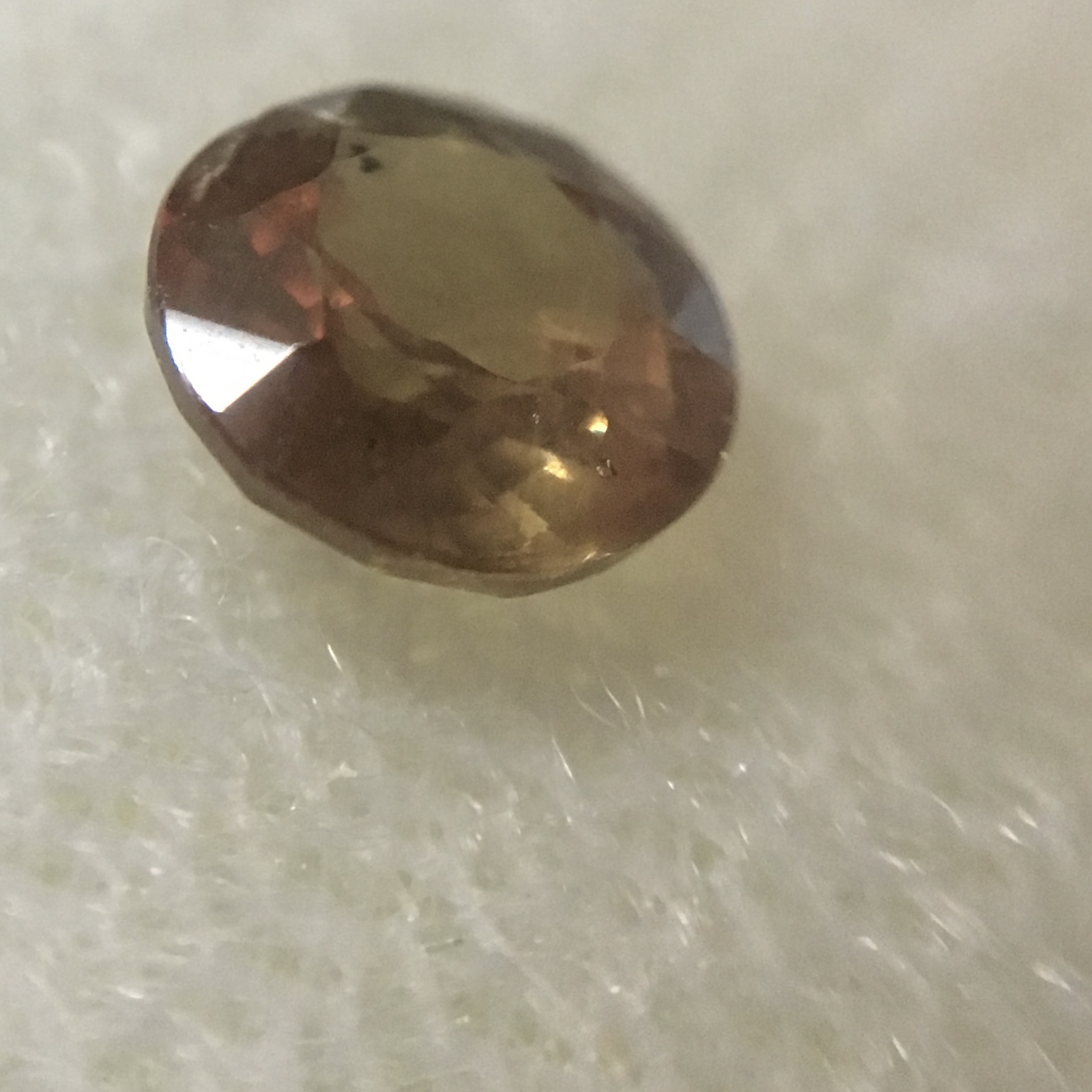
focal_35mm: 47
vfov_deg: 35.5
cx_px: 446
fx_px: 1677
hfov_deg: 36.0
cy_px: 328
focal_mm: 4.15
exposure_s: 1/25
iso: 200
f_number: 2.2
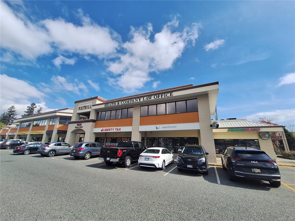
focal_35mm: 13
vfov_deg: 89.9
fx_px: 111
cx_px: 148
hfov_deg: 106.2
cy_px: 110
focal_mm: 1.74
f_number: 2.2
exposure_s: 1/1642
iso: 40
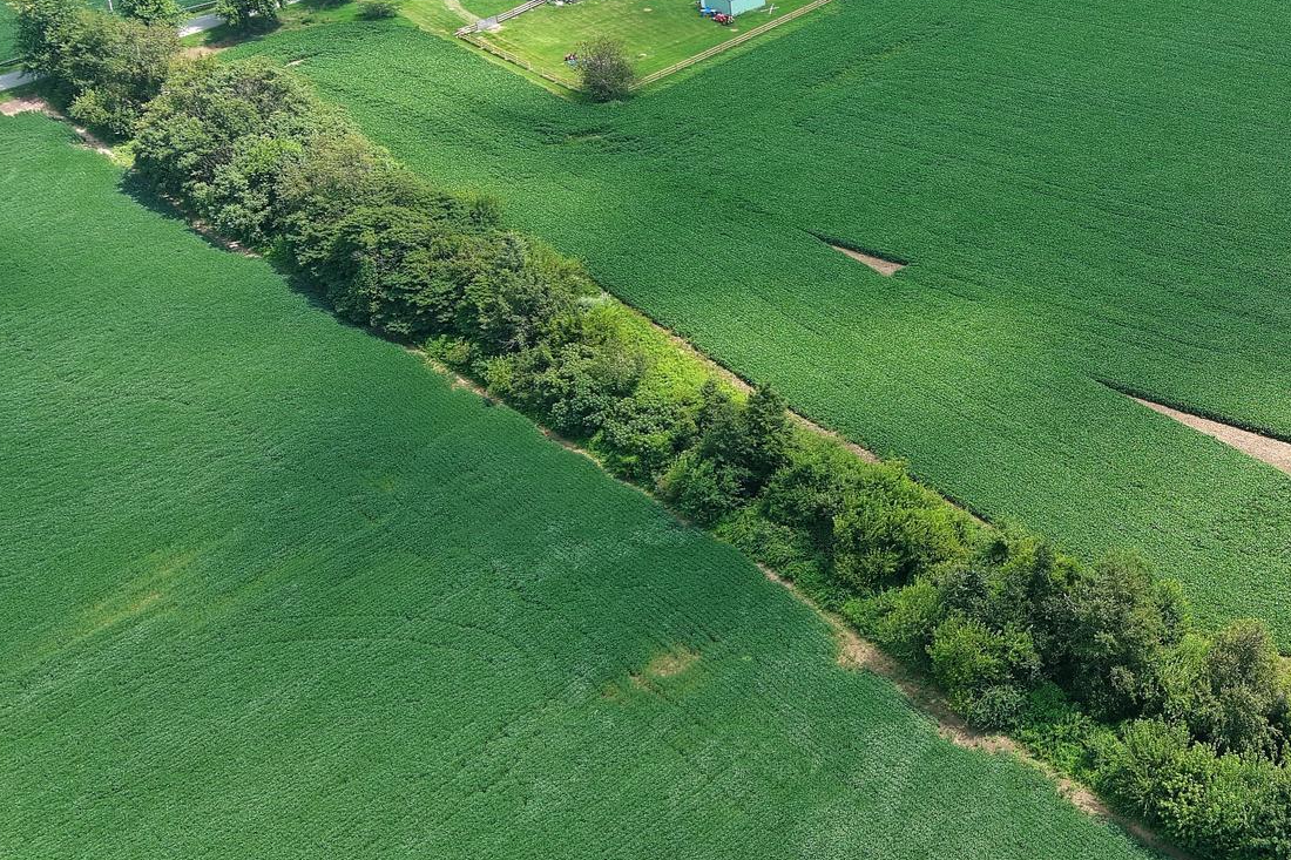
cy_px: 185
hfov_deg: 35.0
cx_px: 1127
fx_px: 1936
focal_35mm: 54
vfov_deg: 24.7
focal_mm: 10.57
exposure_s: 1/400
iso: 100
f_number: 2.8
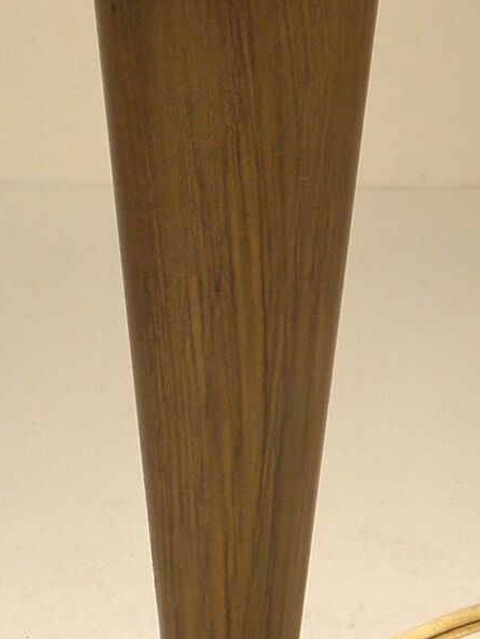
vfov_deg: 10.8
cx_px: 241
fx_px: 3307
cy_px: -226
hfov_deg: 8.3
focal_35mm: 179
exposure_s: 1/50
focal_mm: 7.5
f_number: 3.8
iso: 100
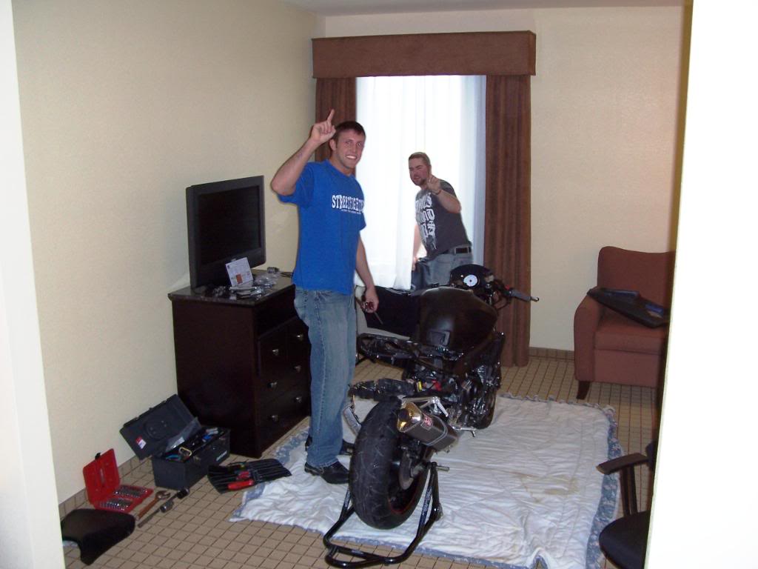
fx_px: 745
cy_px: 284
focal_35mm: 34
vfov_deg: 41.8
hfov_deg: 54.0
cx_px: 379
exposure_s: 1/60
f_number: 2.7
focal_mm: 5.6
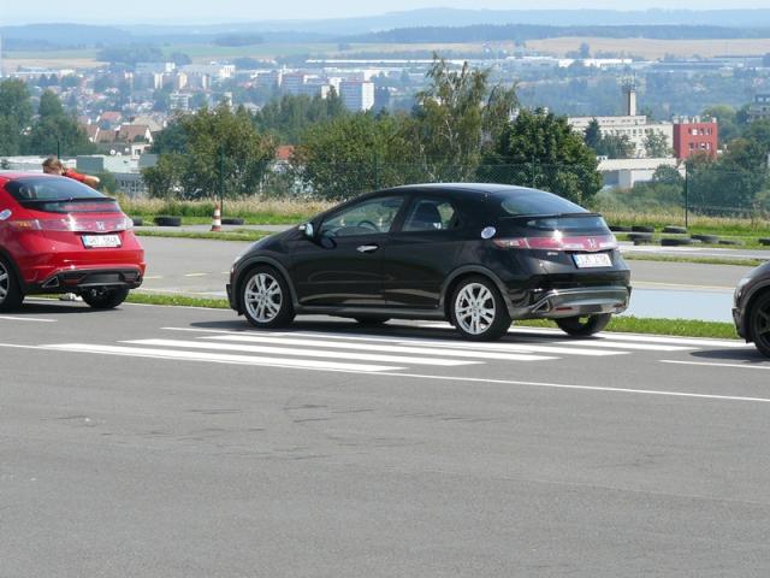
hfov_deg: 10.2
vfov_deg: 7.7
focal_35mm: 193
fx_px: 4293
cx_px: 385
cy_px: 289
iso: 100
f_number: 5.6
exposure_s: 1/320
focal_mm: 26.8
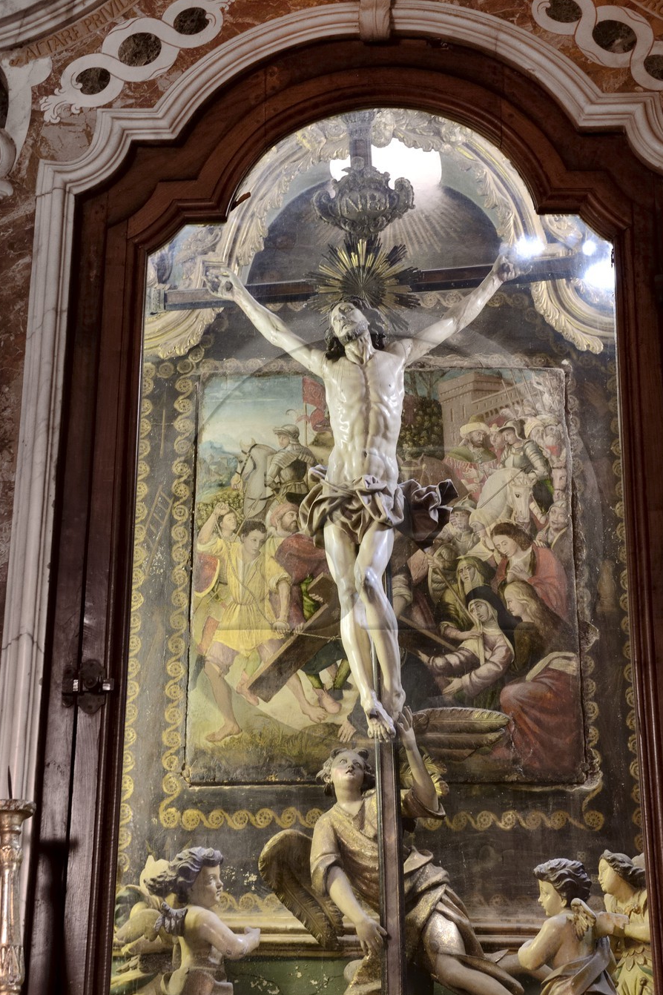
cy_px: 540
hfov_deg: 21.9
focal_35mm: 62
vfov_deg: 32.4
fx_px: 1714
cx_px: 374
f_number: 5.6
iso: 1600
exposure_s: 1/10
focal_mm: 52
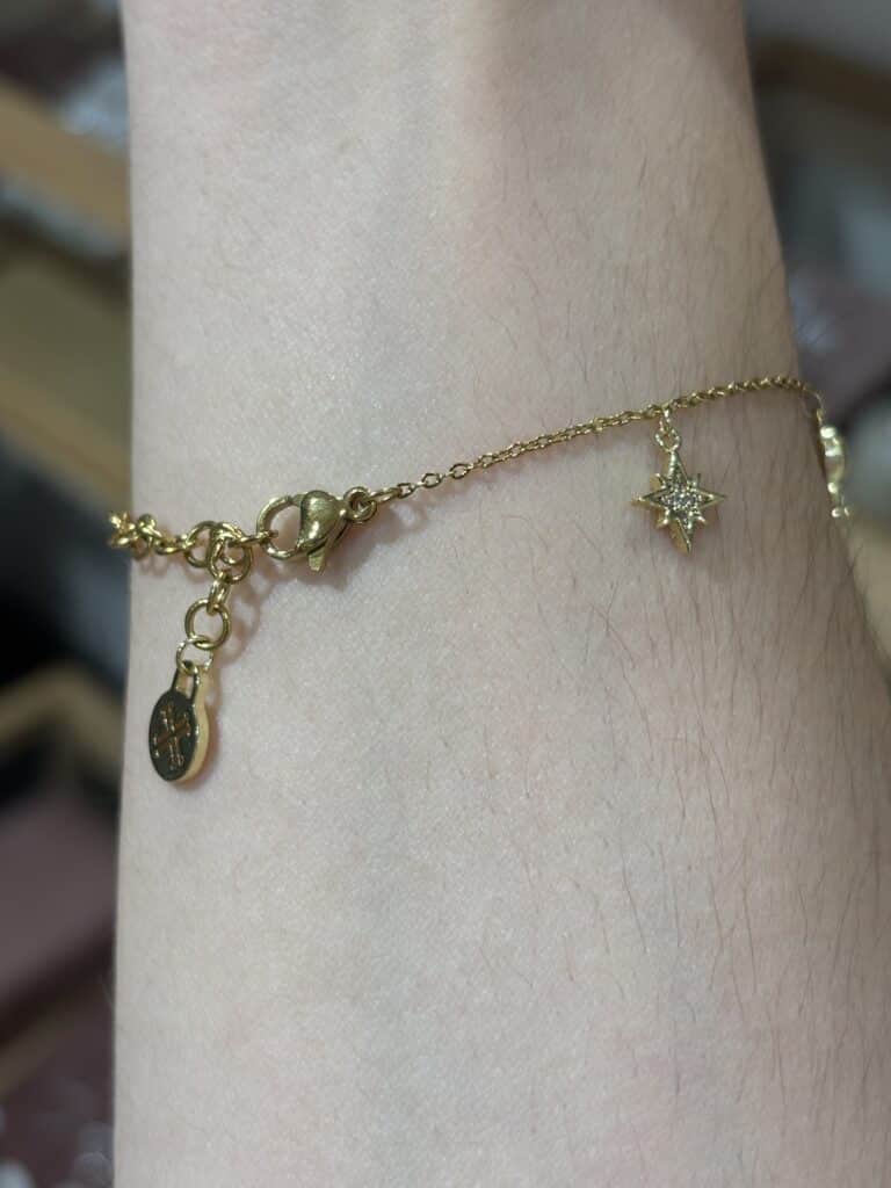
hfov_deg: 28.0
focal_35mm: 52
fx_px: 1785
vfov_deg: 36.8
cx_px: 446
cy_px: 594
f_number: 1.6
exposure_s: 1/100
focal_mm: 5.96
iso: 40
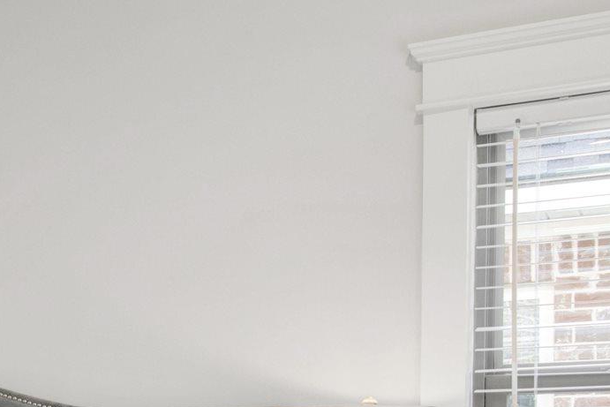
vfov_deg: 16.5
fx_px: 1356
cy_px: 466
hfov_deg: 19.8
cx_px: -441
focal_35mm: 80
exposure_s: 1/15
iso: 200
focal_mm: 18
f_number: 11
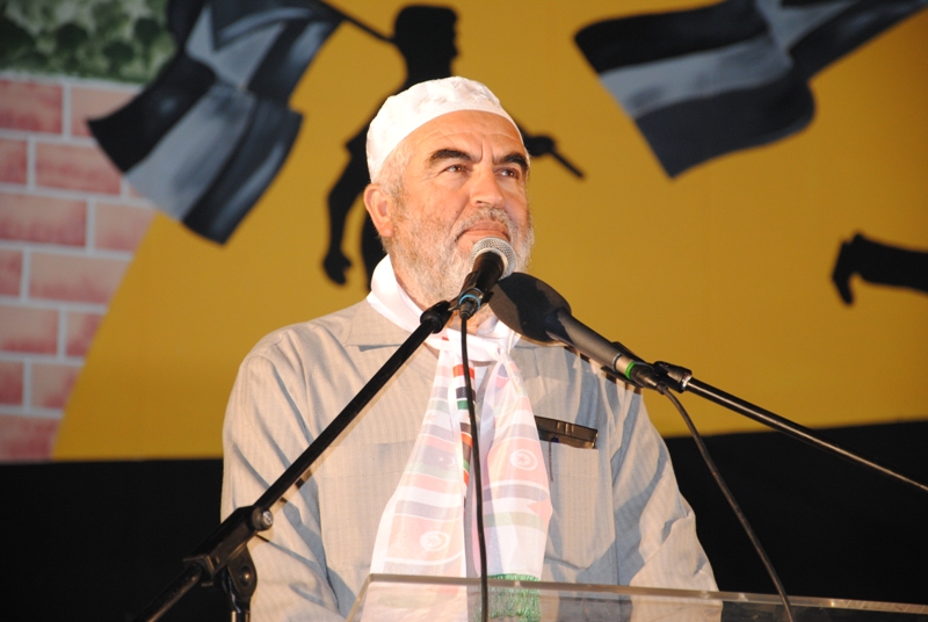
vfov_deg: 8.7
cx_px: 464
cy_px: 311
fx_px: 4066
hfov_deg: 13.0
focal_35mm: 158
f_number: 5.6
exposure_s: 1/60
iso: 400
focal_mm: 105
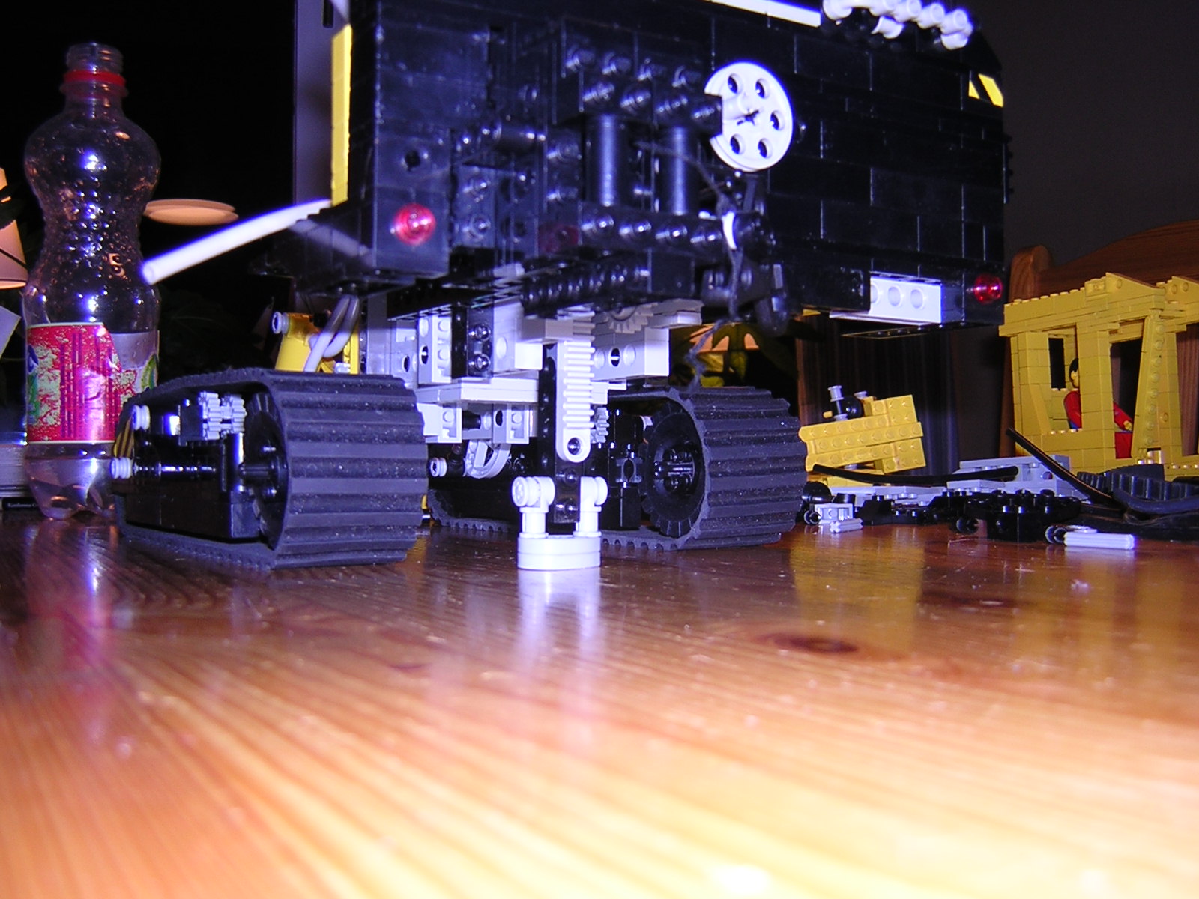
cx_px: 600
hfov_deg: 51.4
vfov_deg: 39.7
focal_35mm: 36
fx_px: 1247
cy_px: 450
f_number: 2.6
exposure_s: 1/60.1
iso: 100
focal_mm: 4.7
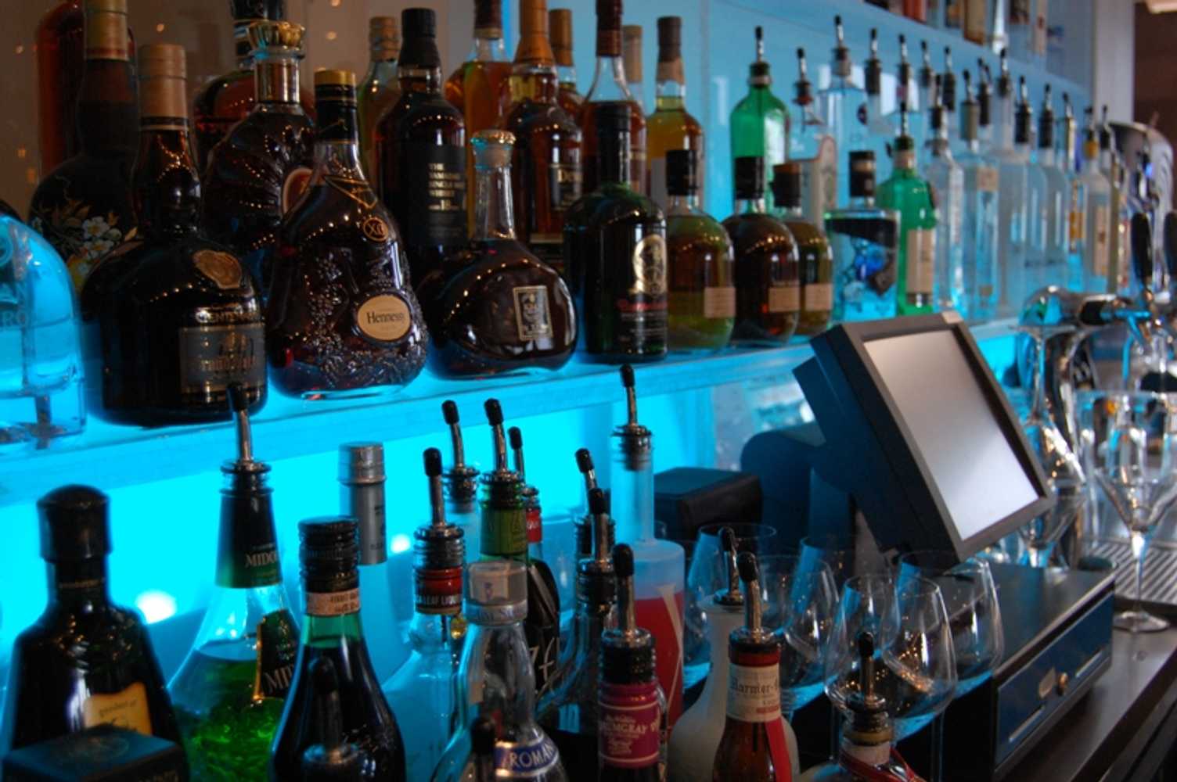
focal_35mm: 42
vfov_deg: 31.8
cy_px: 391
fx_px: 1372
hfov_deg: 46.4
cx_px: 588
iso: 800
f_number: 4.2
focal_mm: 28
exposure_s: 1/25
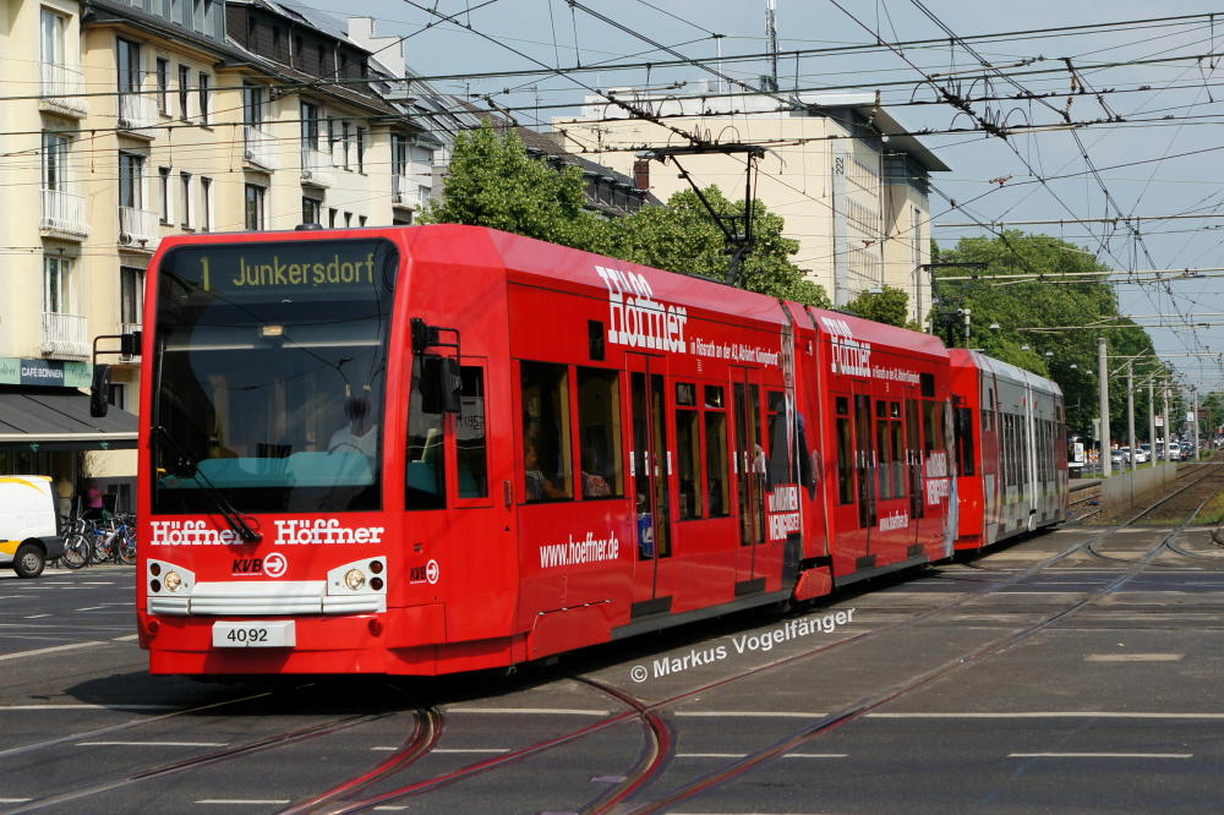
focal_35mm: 68
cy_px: 408
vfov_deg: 20.1
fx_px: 2294
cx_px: 612
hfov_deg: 29.9
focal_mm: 45
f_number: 9
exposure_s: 1/1000
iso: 400
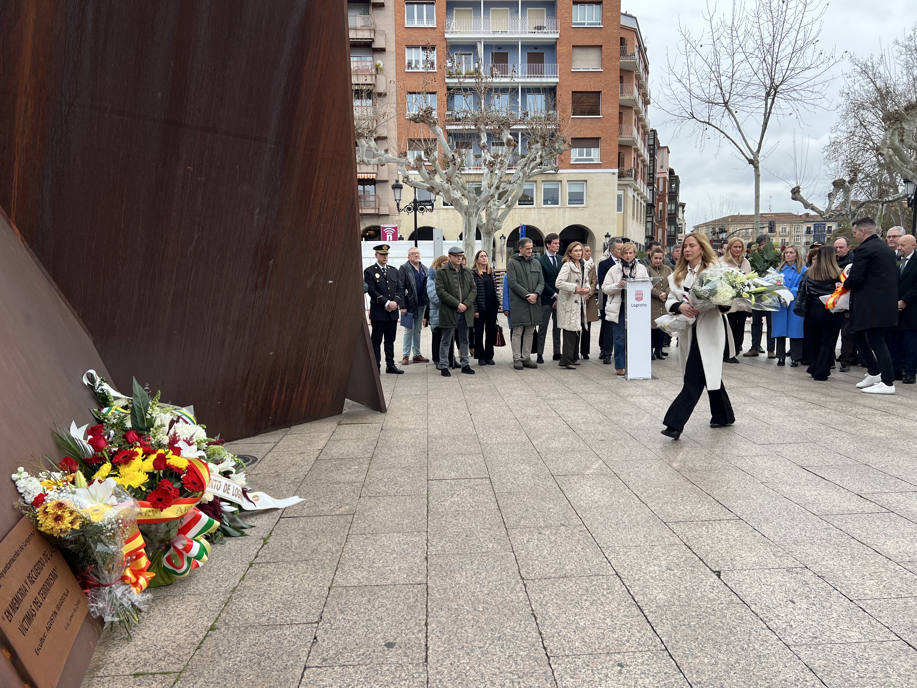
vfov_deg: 53.1
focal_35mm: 26
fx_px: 689
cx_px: 458
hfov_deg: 67.3
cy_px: 344
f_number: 1.5
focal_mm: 5.7
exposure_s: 1/1089
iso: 50
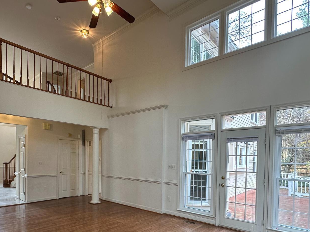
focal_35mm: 23
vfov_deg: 56.8
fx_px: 206
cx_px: 130
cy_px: 165
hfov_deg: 73.4
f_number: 2.2
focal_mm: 2.22
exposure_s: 1/120
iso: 125
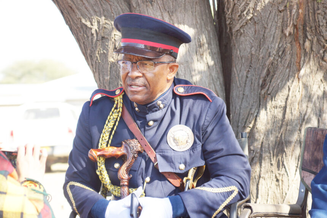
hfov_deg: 17.1
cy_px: 109
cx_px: 164
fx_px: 1090
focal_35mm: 120
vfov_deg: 11.4
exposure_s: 1/160
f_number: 5
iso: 100
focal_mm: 80
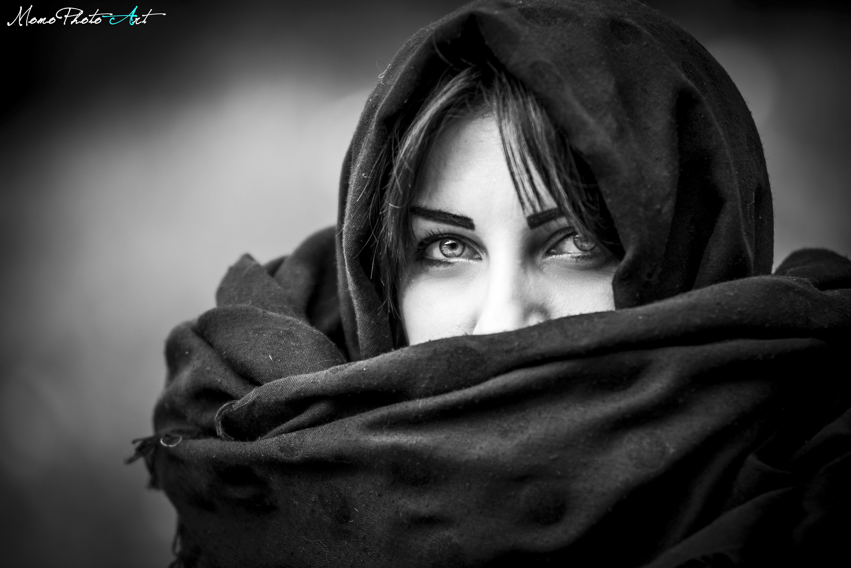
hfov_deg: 10.3
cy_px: 284
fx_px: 4729
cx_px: 426
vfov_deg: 6.9
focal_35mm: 200
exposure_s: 1/320
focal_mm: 200
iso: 100
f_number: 3.2
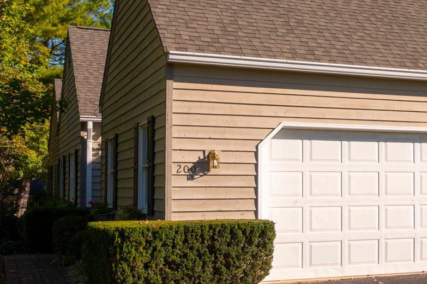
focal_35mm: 69
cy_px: 156
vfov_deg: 19.6
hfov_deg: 27.3
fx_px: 822
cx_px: 441
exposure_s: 1/1000
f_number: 16
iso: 1000
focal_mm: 26.5
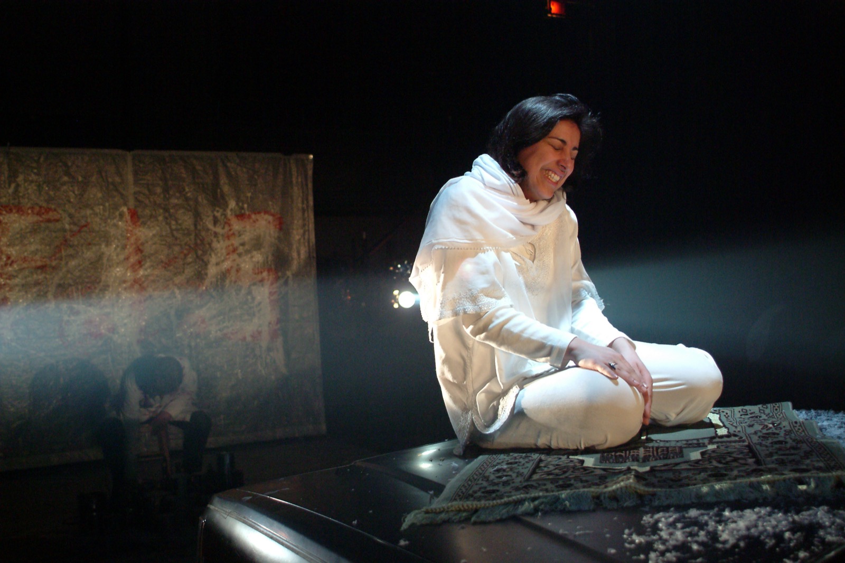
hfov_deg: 53.1
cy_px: 282
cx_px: 422
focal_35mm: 36
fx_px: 845
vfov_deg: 36.9
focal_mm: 24
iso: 1600
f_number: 2.8
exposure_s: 1/90
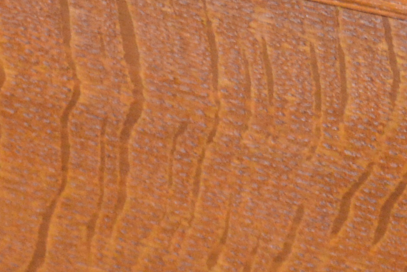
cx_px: 417
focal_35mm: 272
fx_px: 3076
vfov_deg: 5.0
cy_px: 340
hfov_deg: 7.5
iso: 2000
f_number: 4
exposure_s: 1/60
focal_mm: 28
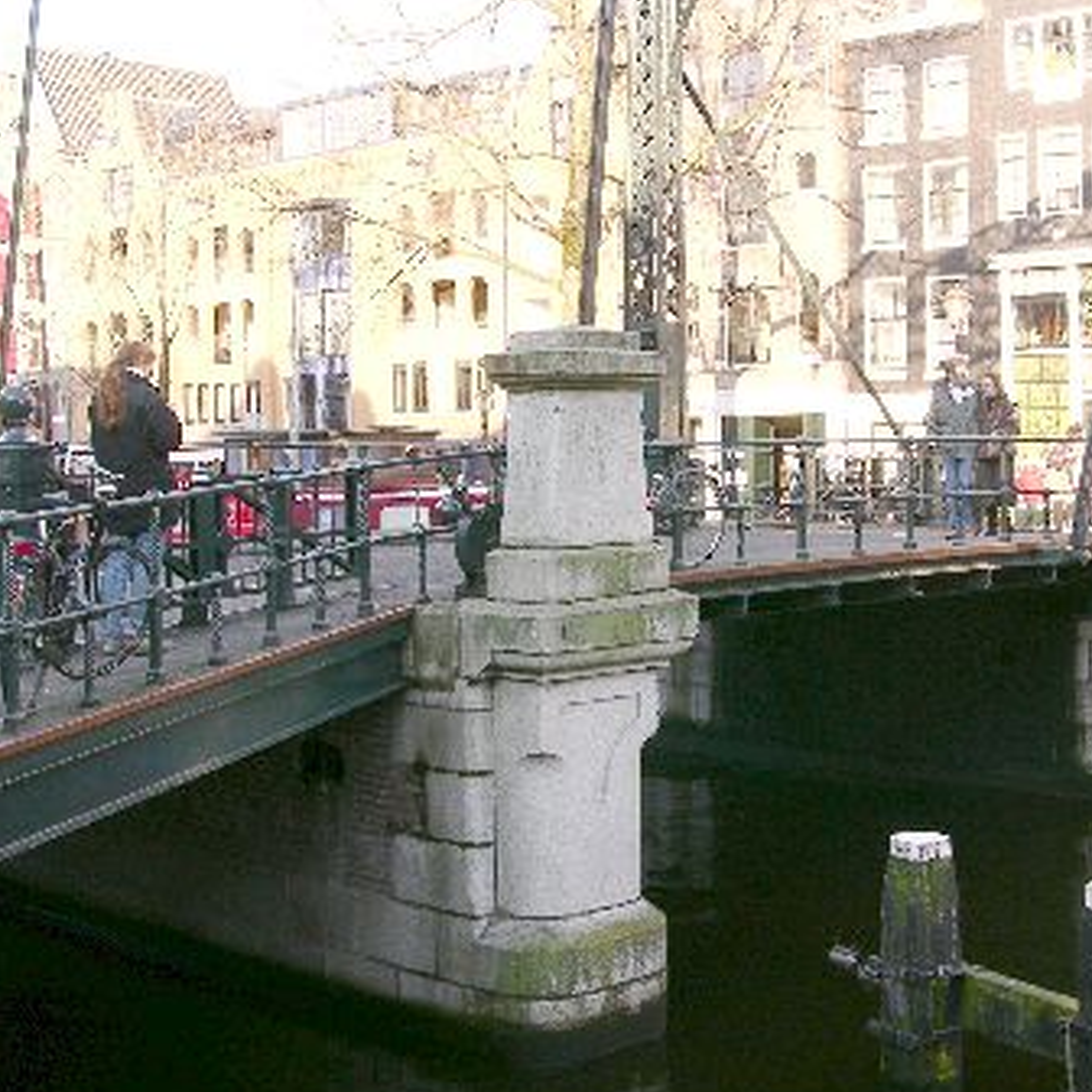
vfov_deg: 31.6
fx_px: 1927
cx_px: 736
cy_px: 497
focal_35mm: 54
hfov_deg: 31.4
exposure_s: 1/43.8
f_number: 5
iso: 50
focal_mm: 8.9
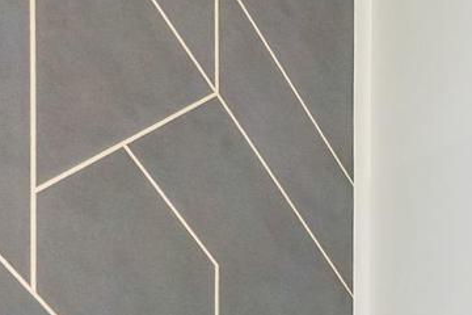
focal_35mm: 64
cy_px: 576
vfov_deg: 17.2
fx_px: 839
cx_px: 774
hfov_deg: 22.9
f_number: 4
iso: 800
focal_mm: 16
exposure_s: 1/60
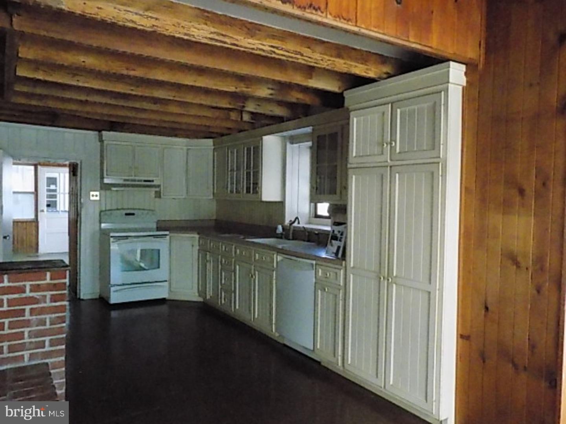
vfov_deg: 51.4
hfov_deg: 65.3
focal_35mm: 27
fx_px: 441
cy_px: 212
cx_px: 283
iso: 1600
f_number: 3.2
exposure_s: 1/320
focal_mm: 4.8
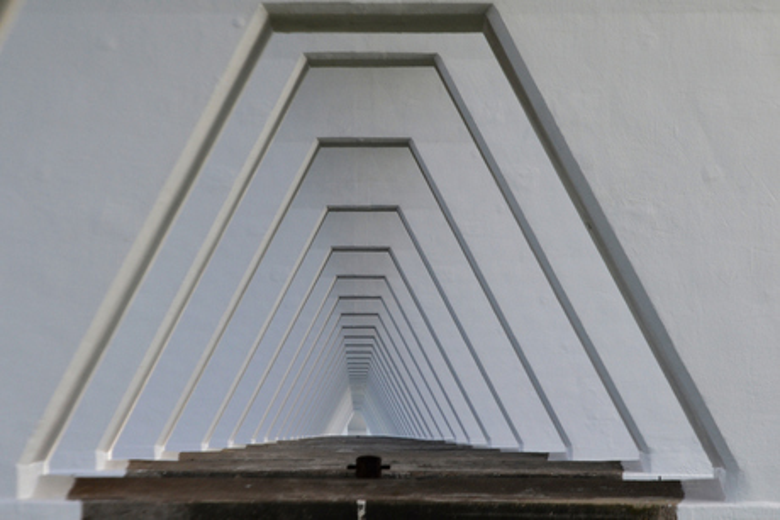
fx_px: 13003
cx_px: 390
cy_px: 260
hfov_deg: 3.4
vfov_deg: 2.3
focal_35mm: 600
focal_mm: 400
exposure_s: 1/640
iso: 400
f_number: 11
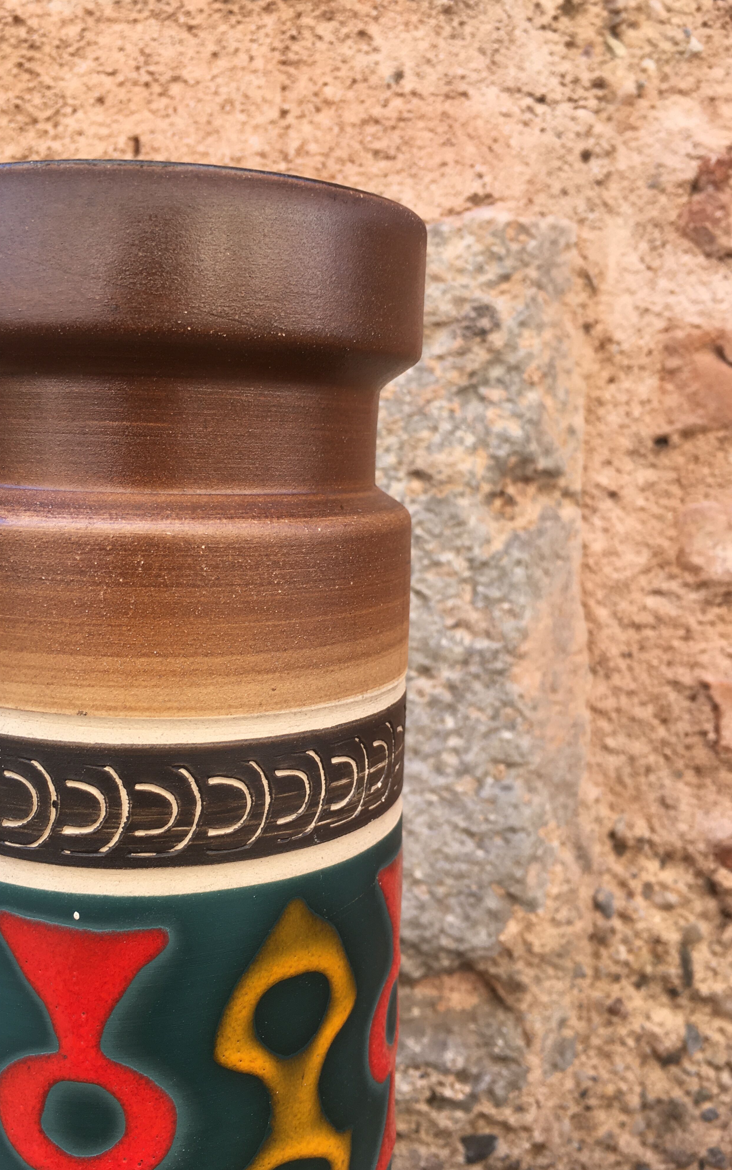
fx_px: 989
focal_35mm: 31
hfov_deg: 40.5
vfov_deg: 61.2
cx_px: 308
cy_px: 586
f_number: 2.2
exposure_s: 1/125
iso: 25
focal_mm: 4.15
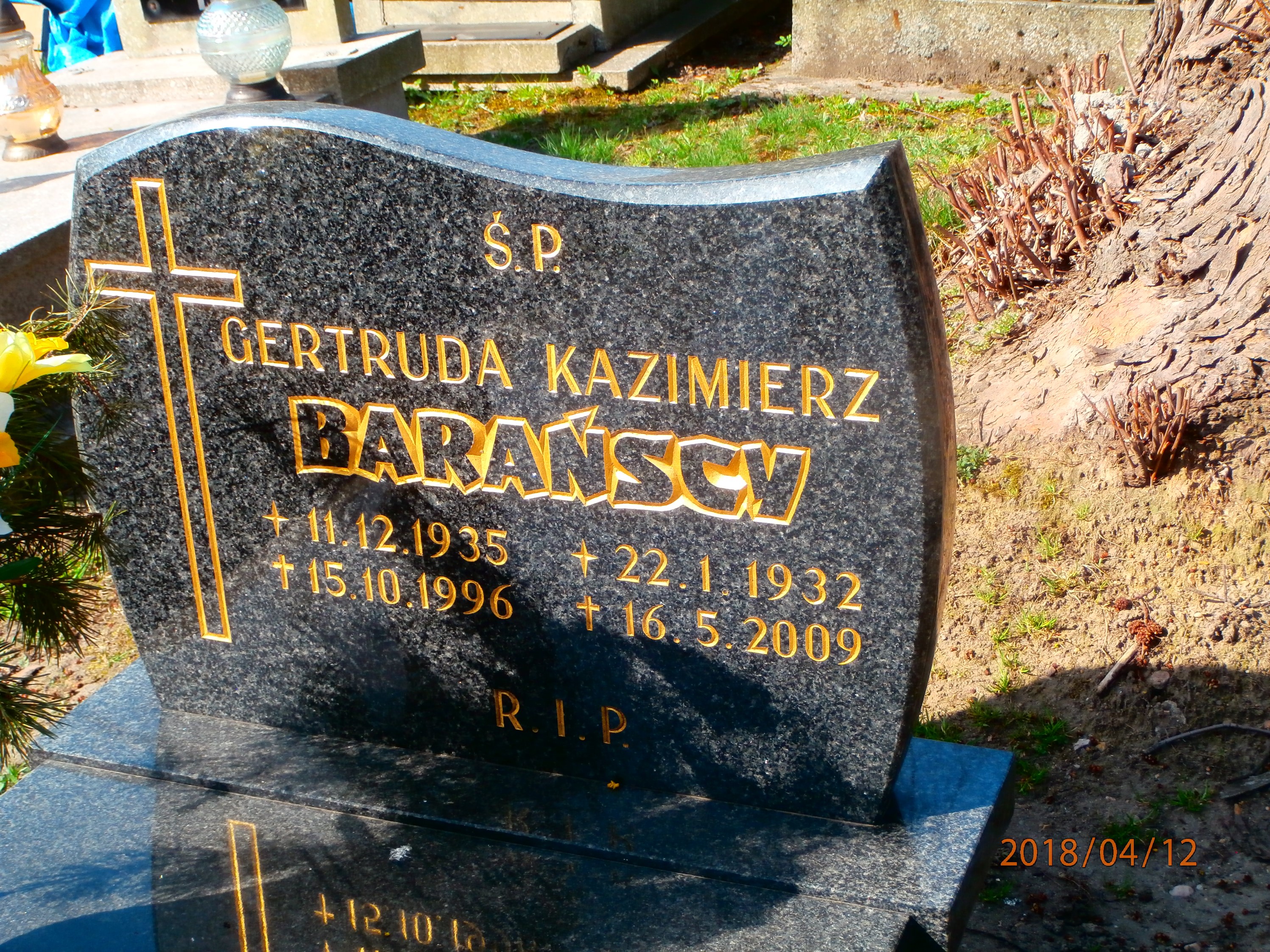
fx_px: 2091
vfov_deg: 25.7
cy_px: 476
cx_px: 635
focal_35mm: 57
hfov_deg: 33.8
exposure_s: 1/200
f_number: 4.5
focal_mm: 10.11
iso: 100
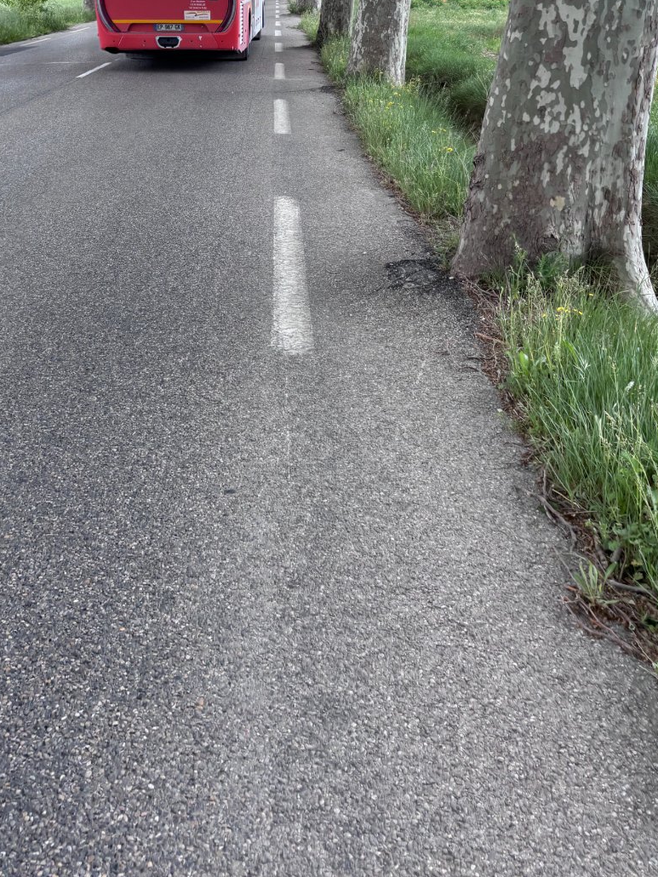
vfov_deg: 48.3
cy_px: 307
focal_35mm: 38
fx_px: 963
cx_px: 328
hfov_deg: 37.7
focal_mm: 5.96
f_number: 1.6
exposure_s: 1/517
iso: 50
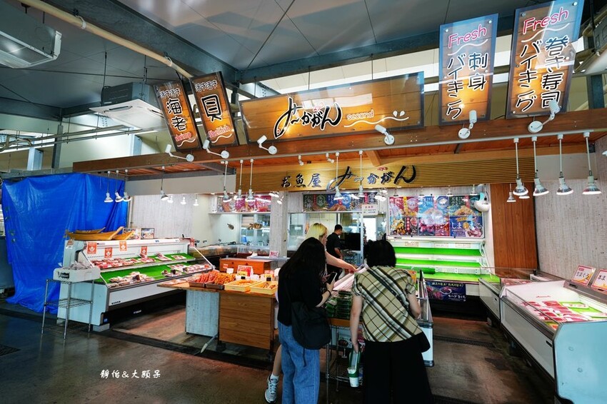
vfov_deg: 70.4
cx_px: 304
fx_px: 287
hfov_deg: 93.3
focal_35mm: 17
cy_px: 202
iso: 160
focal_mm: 17
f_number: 4
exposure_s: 1/60
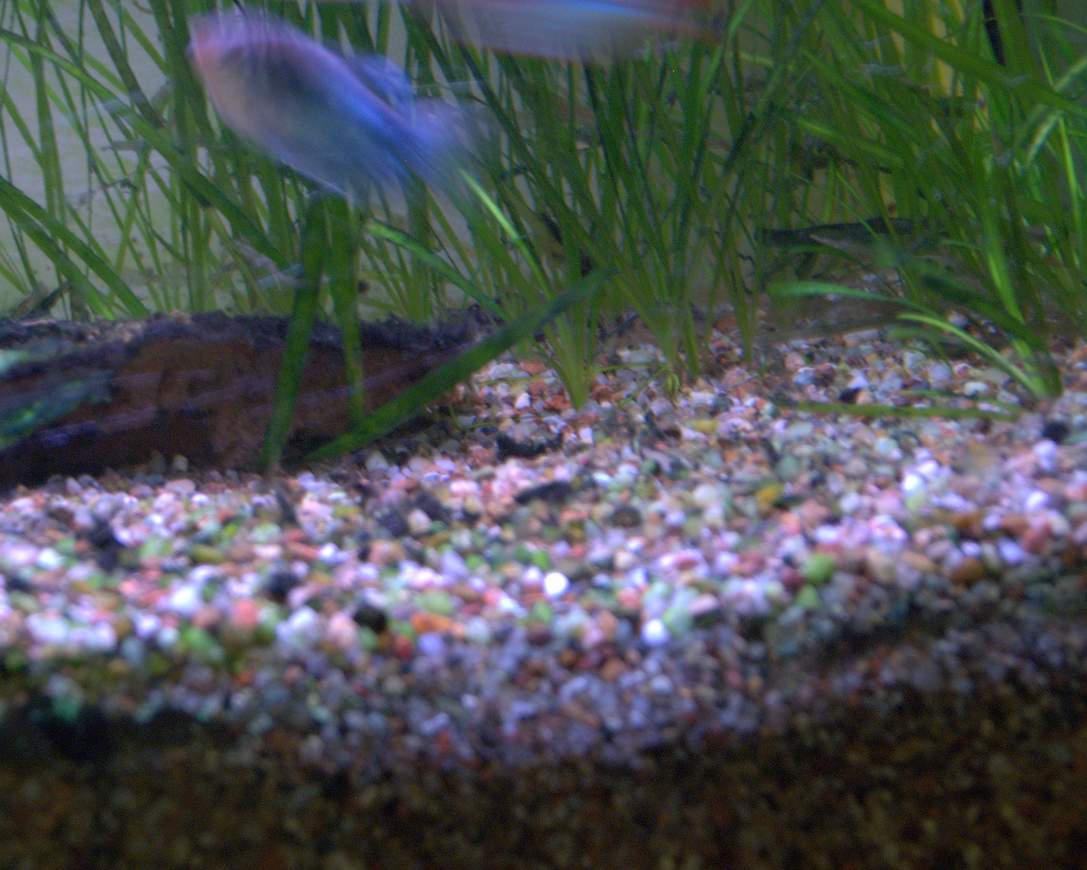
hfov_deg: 20.9
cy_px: 322
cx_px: 341
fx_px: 2928
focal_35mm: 91
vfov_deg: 16.9
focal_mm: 40
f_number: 5.6
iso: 800
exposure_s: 1/6
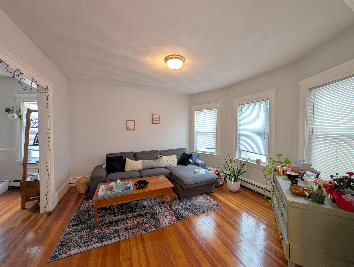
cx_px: 177
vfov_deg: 94.6
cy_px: 134
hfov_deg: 110.5
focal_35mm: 12
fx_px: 123
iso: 130
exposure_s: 1/40
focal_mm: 2.23
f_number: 1.95
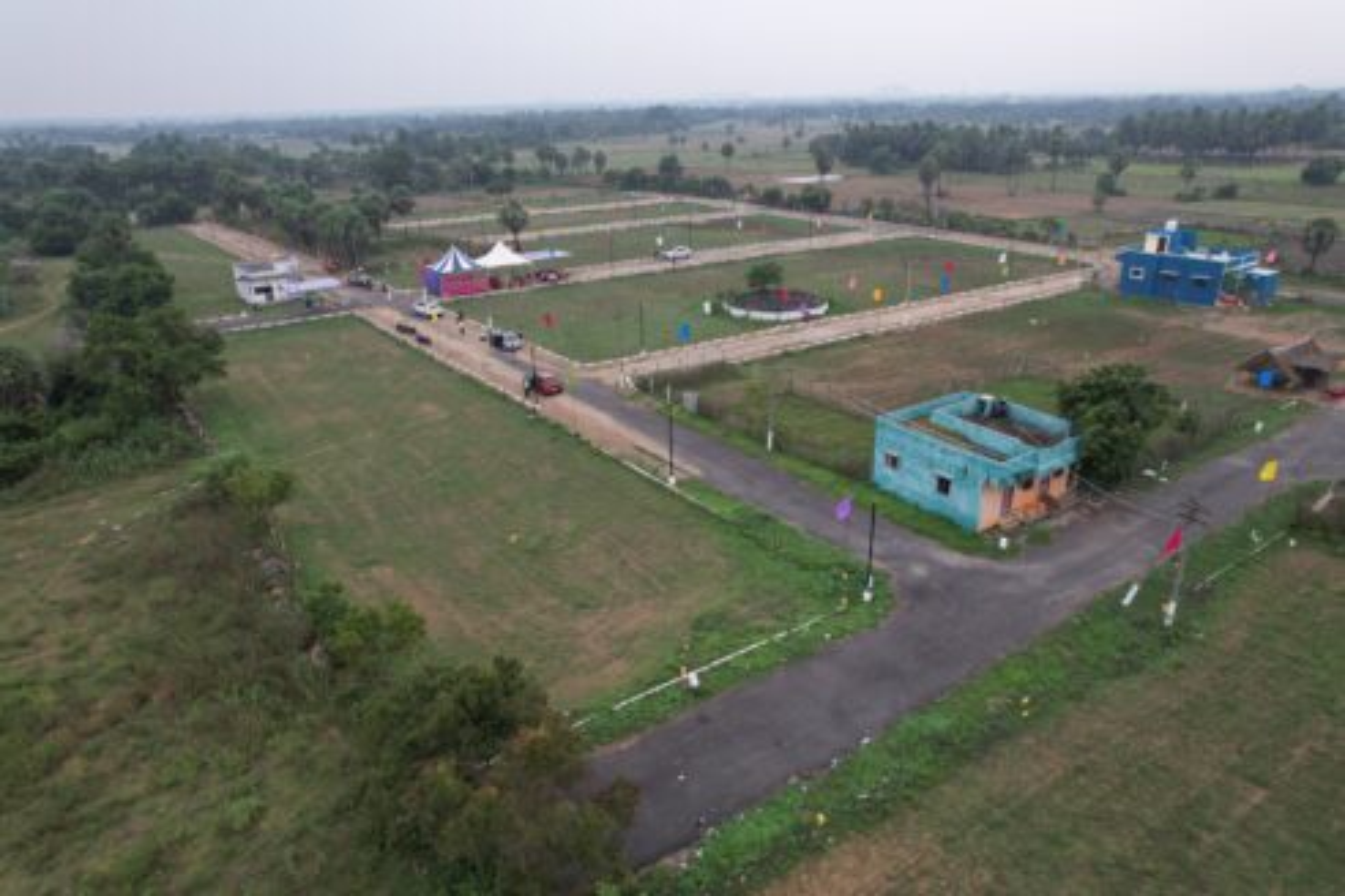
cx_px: 672
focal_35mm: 22
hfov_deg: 78.6
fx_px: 822
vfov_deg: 57.2
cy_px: 448
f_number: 2.8
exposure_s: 1/400
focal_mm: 8.38
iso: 100
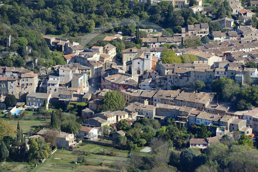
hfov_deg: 10.3
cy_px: 86
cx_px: 129
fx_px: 1432
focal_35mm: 200
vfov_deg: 6.9
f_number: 9
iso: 800
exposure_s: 1/1000
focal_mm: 200
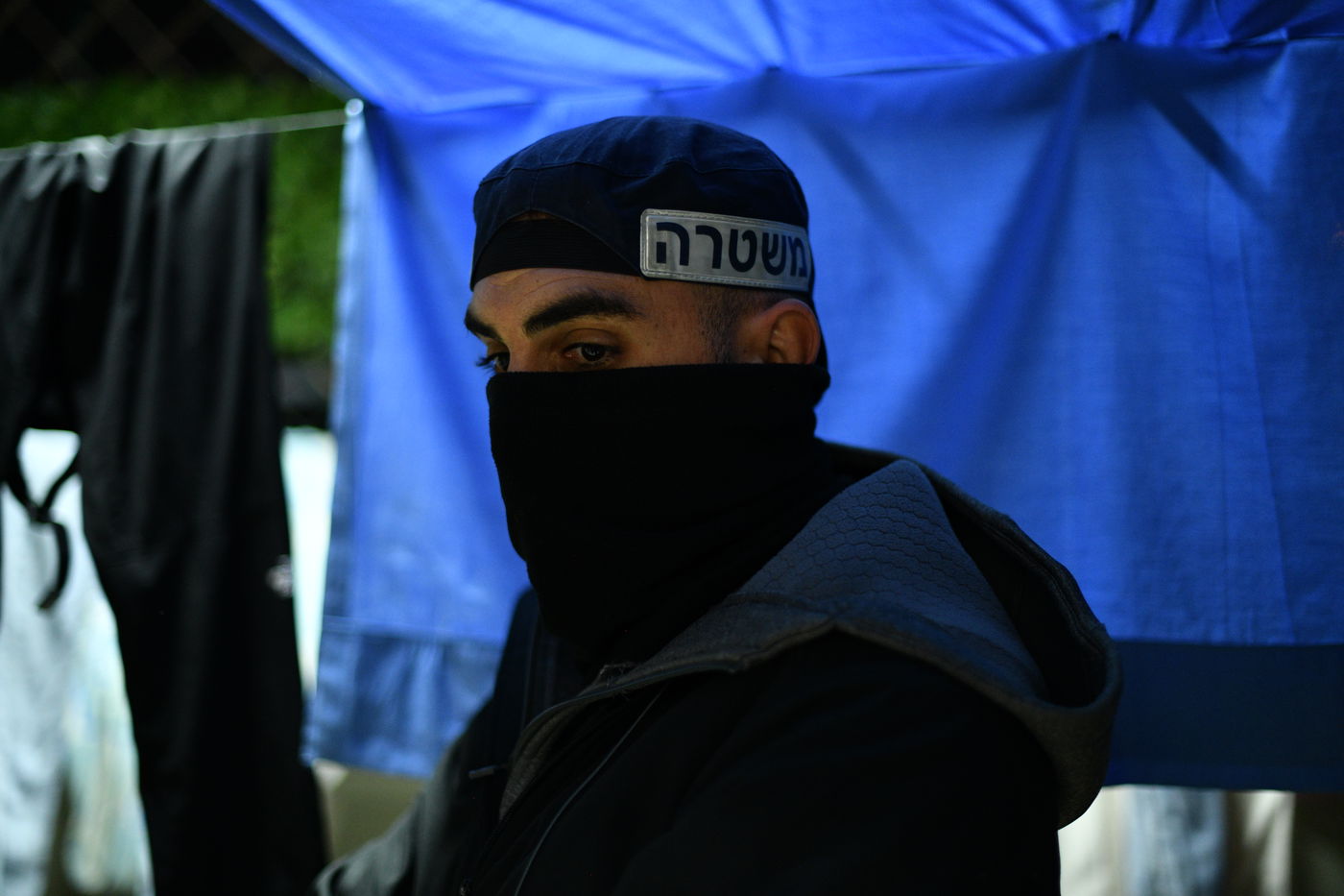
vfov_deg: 27.0
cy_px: 448
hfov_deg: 39.6
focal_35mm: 50
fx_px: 1866
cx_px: 672
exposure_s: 1/125
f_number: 1.4
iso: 2000
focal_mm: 50
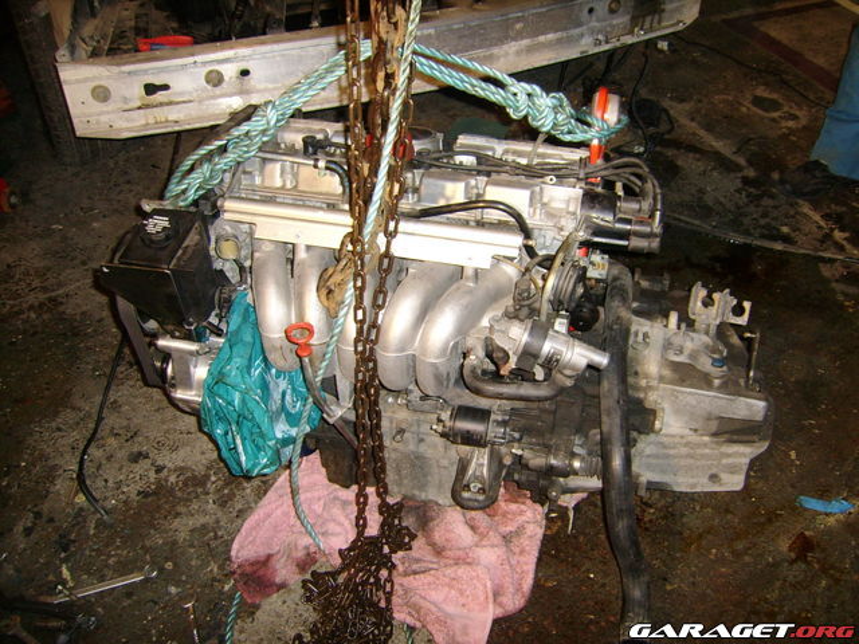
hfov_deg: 52.6
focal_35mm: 35
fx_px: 869
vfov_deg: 40.7
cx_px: 430
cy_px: 322
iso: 142
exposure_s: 1/30
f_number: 2.8
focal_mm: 5.95
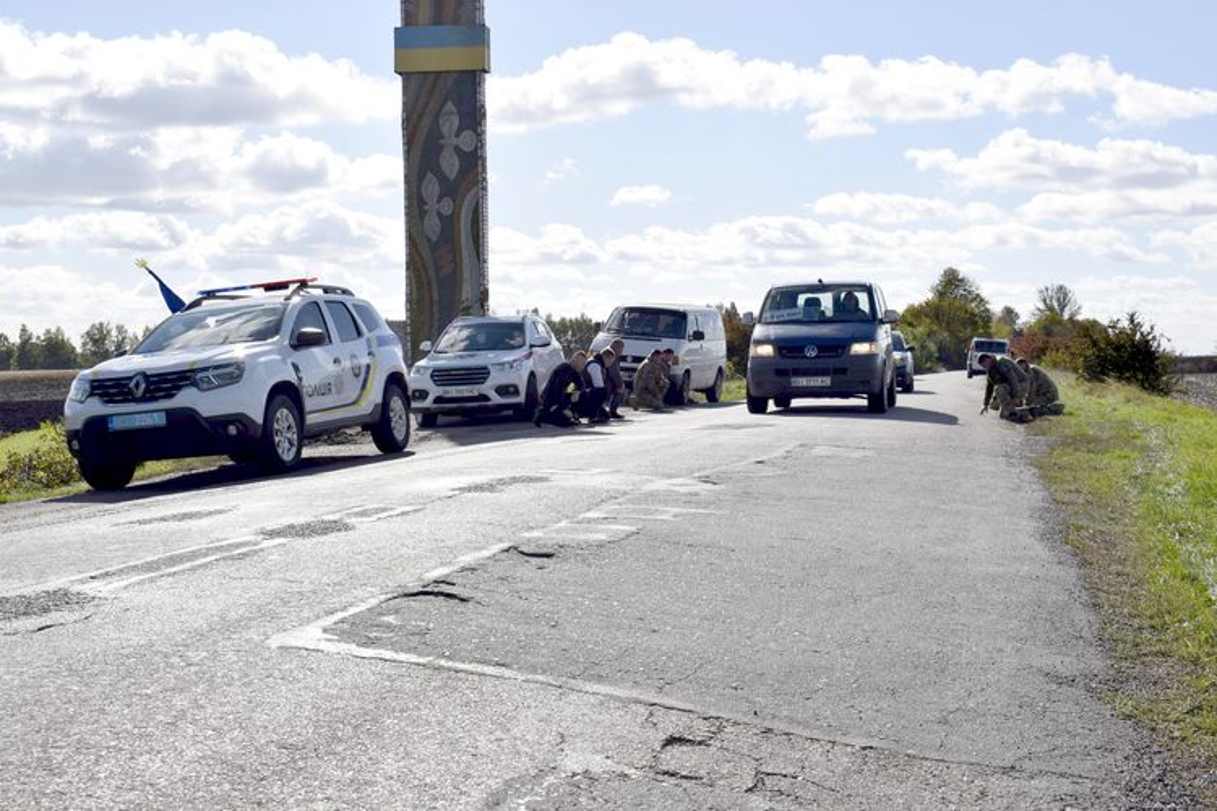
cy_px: 406
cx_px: 608
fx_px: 1572
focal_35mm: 46
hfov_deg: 42.3
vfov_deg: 28.9
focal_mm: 31
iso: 200
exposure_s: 1/500
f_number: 11
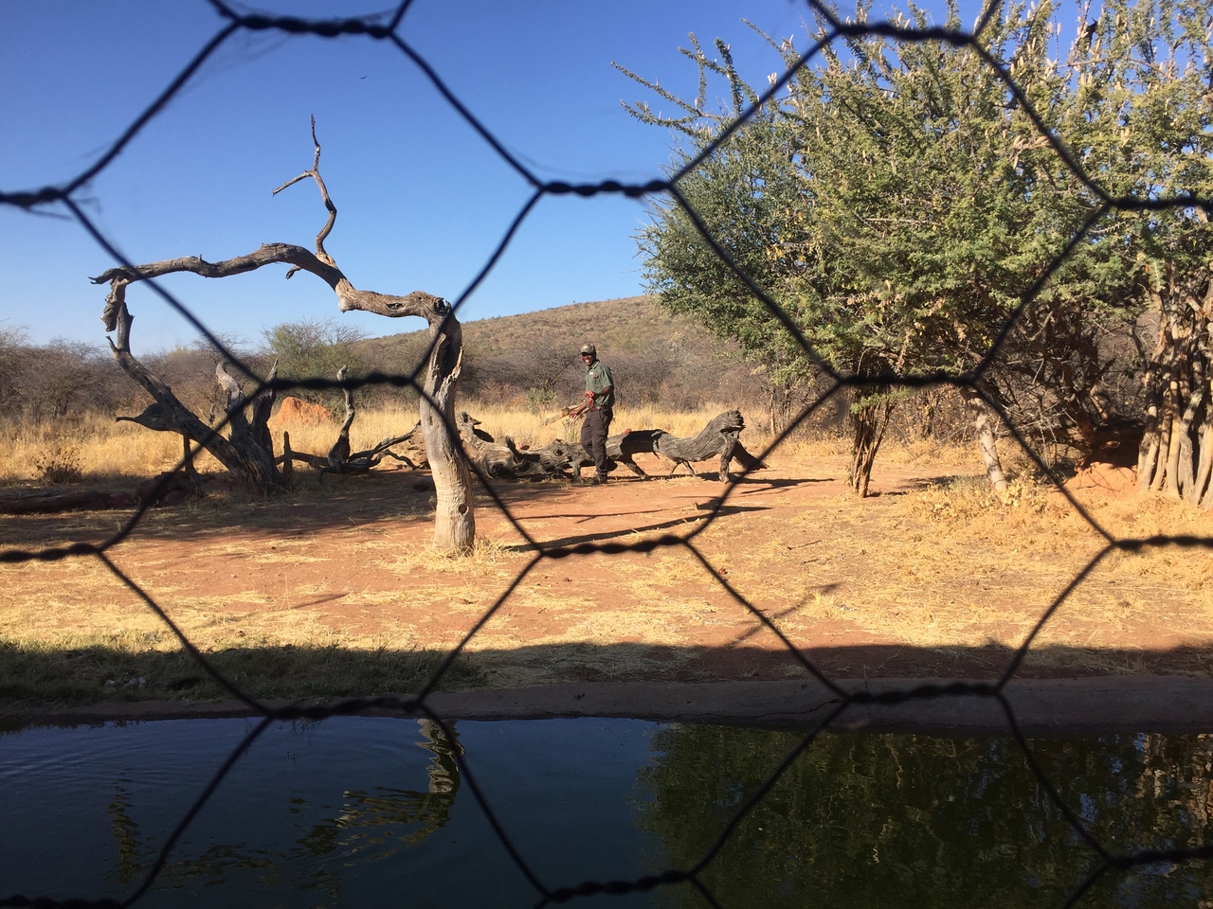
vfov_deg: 48.2
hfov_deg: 61.7
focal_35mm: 29
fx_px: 1016
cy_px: 454
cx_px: 606
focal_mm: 4.15
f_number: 2.2
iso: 32
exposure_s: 1/1276
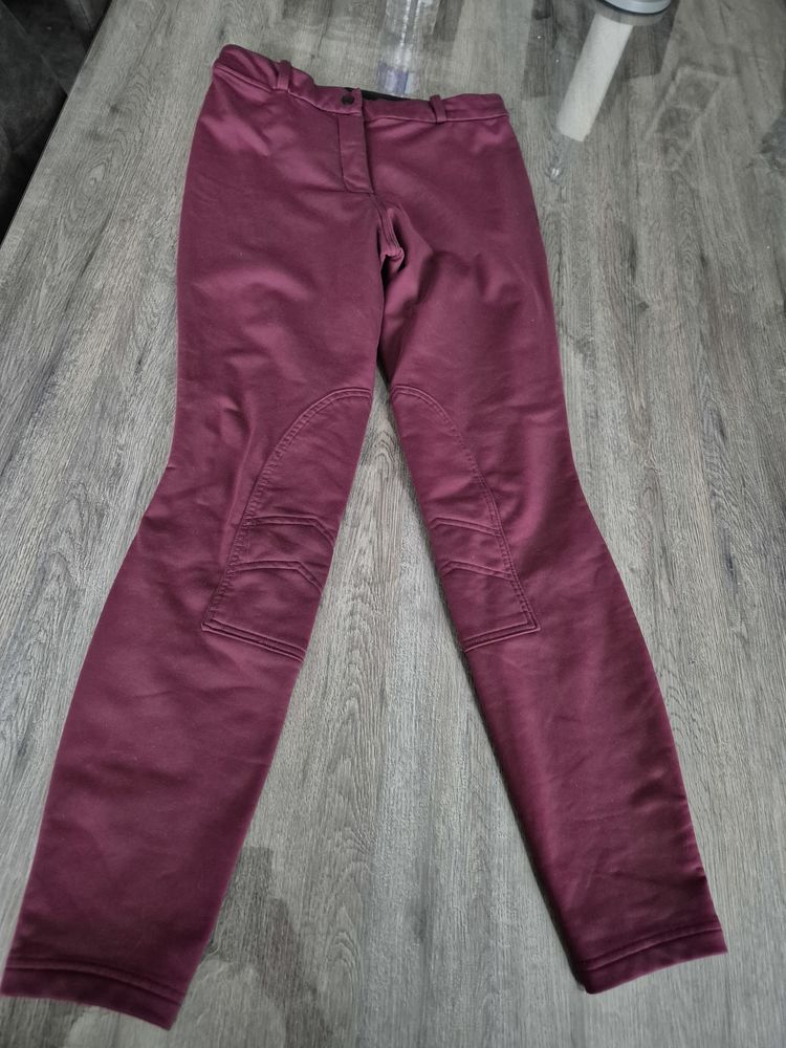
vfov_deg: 73.9
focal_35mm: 23
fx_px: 696
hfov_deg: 58.9
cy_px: 524
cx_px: 393
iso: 1600
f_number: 1.8
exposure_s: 1/33
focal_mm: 5.4
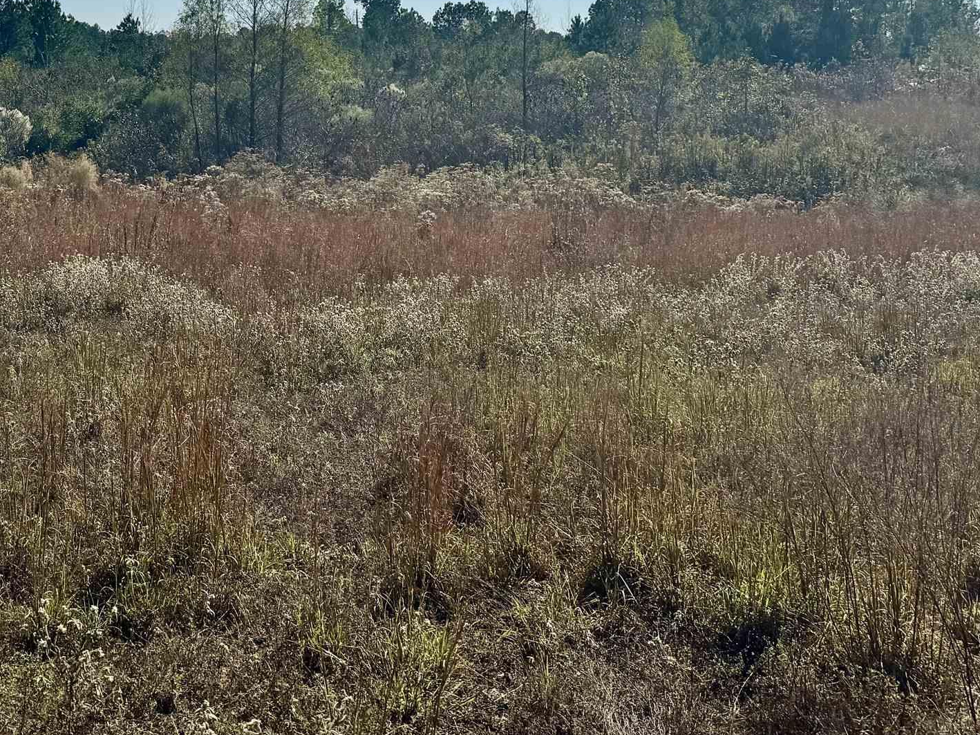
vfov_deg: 26.8
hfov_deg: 35.6
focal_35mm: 52
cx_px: 187
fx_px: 1472
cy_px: 35
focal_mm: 6.76
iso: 80
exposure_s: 1/12346
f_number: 1.78
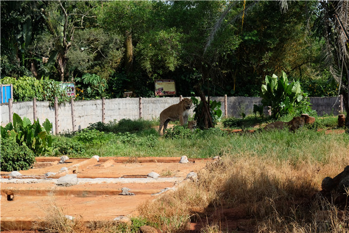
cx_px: 174
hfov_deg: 24.5
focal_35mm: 83
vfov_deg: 16.5
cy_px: 116
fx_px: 805
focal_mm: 55
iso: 400
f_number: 7.1
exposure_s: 1/420
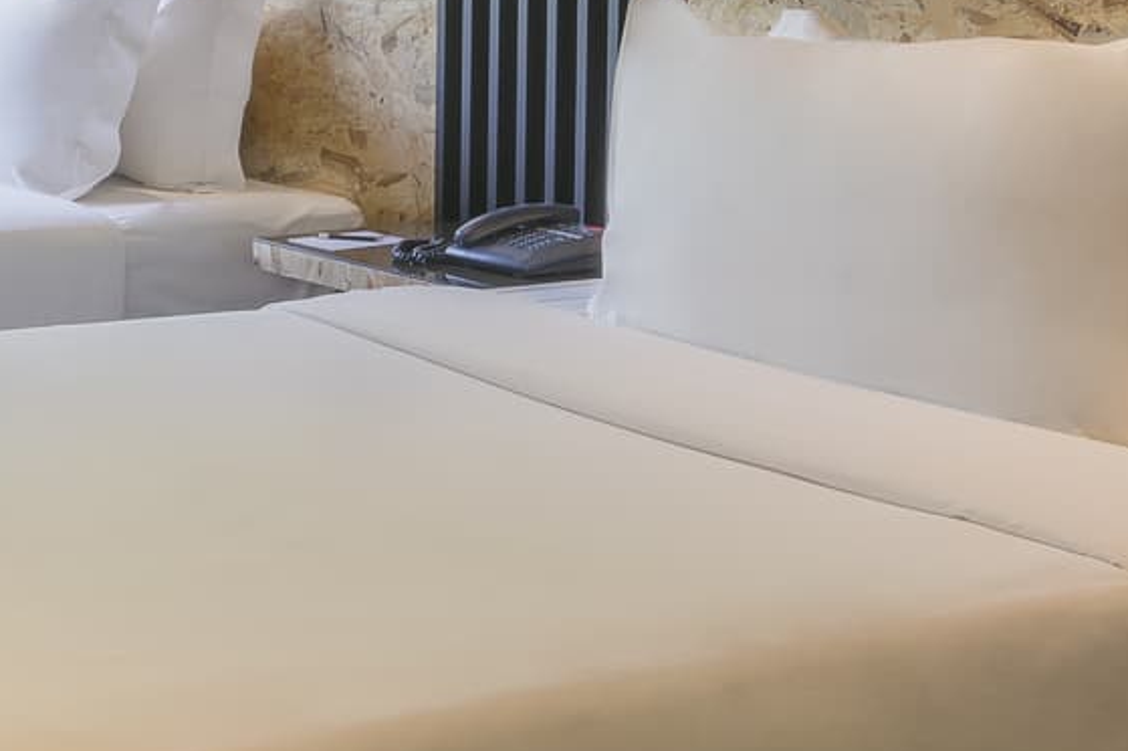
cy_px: -39
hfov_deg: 27.5
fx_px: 2129
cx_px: -69
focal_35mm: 68
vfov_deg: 19.3
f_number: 9
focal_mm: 19
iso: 100
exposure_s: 1/3
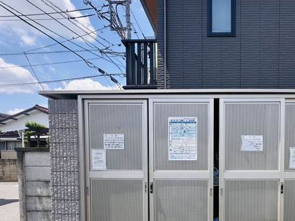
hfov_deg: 70.7
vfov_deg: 56.5
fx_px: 196
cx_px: 207
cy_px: 161
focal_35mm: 23
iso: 40
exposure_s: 1/917
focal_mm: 2.22
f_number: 2.2
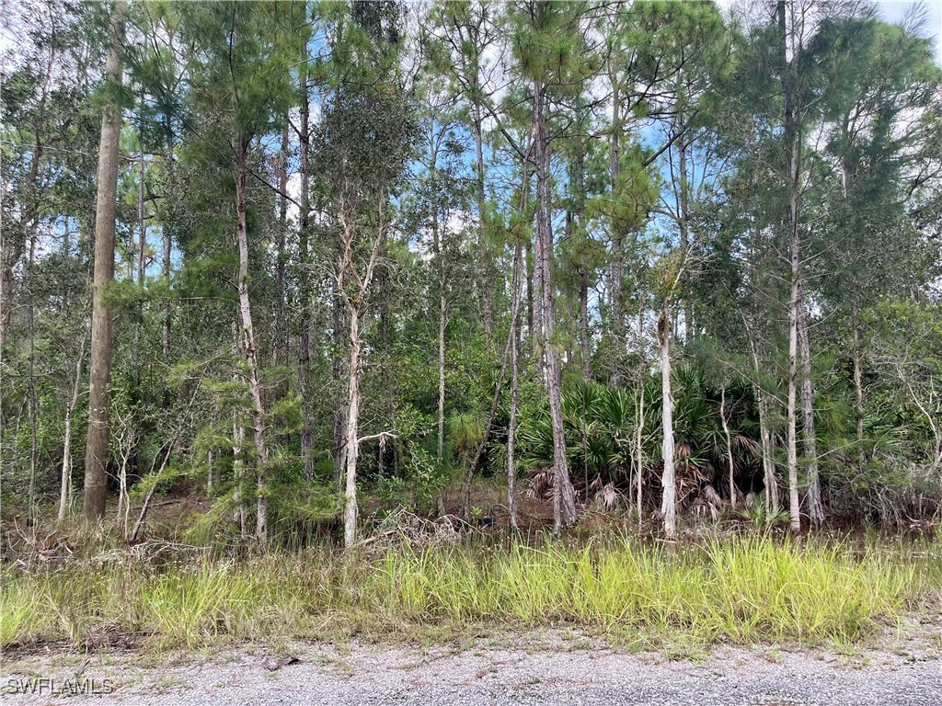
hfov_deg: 67.3
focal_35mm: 26
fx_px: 708
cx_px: 471
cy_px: 353
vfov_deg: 53.1
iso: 50
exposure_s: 1/508
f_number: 1.6
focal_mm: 5.1
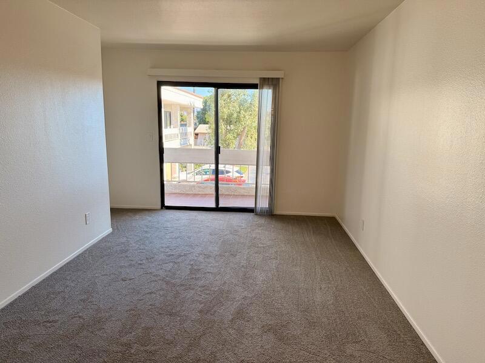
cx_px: 242
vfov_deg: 56.8
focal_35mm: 24
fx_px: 336
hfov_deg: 71.6
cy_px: 182
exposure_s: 1/296
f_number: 1.78
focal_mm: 6.76
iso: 100
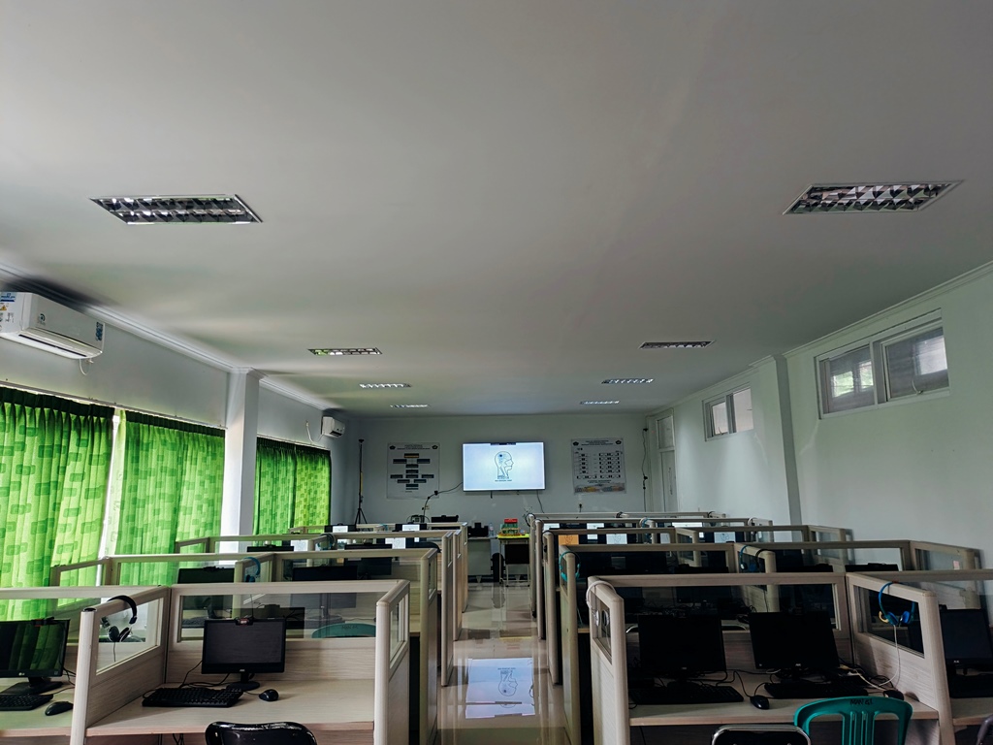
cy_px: 372
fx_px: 660
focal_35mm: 23
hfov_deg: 73.9
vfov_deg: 58.9
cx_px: 496
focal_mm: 5.56
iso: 243
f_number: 1.8
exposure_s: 1/50
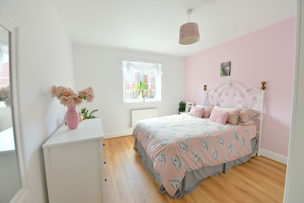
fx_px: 118
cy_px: 102
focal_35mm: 14
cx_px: 152
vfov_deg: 81.2
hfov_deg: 104.2
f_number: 5
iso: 160
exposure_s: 1/100
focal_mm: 14
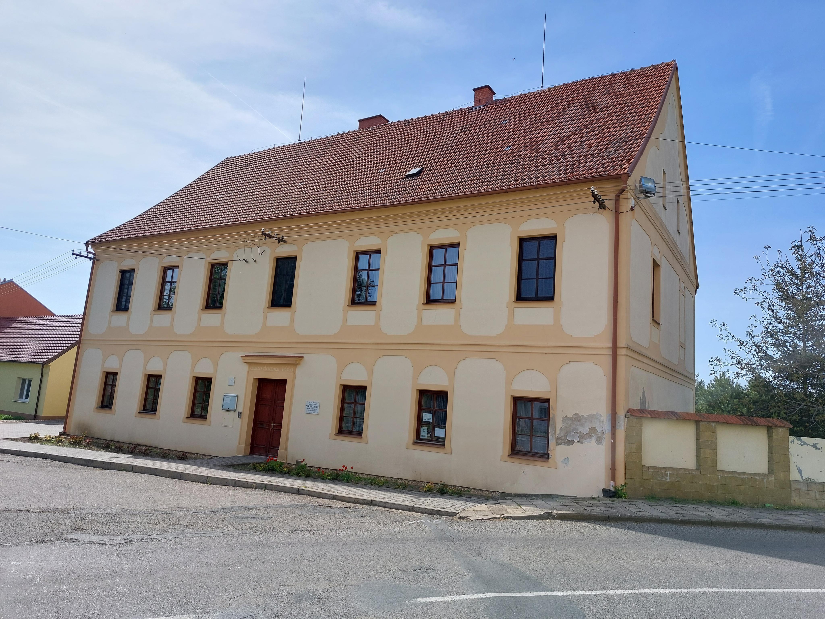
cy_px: 310
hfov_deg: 71.6
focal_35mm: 24
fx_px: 572
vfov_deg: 56.8
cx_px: 412
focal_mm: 5.23
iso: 25
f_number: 1.8
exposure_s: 1/1167
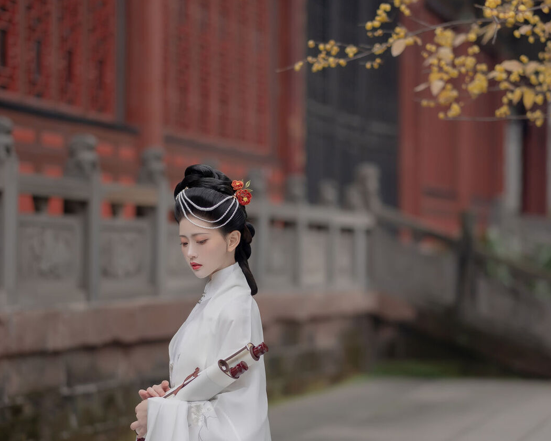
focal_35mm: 120
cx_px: 275
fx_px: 1957
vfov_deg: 12.9
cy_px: 261
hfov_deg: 16.0
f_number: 1.8
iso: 200
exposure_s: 1/500
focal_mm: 85
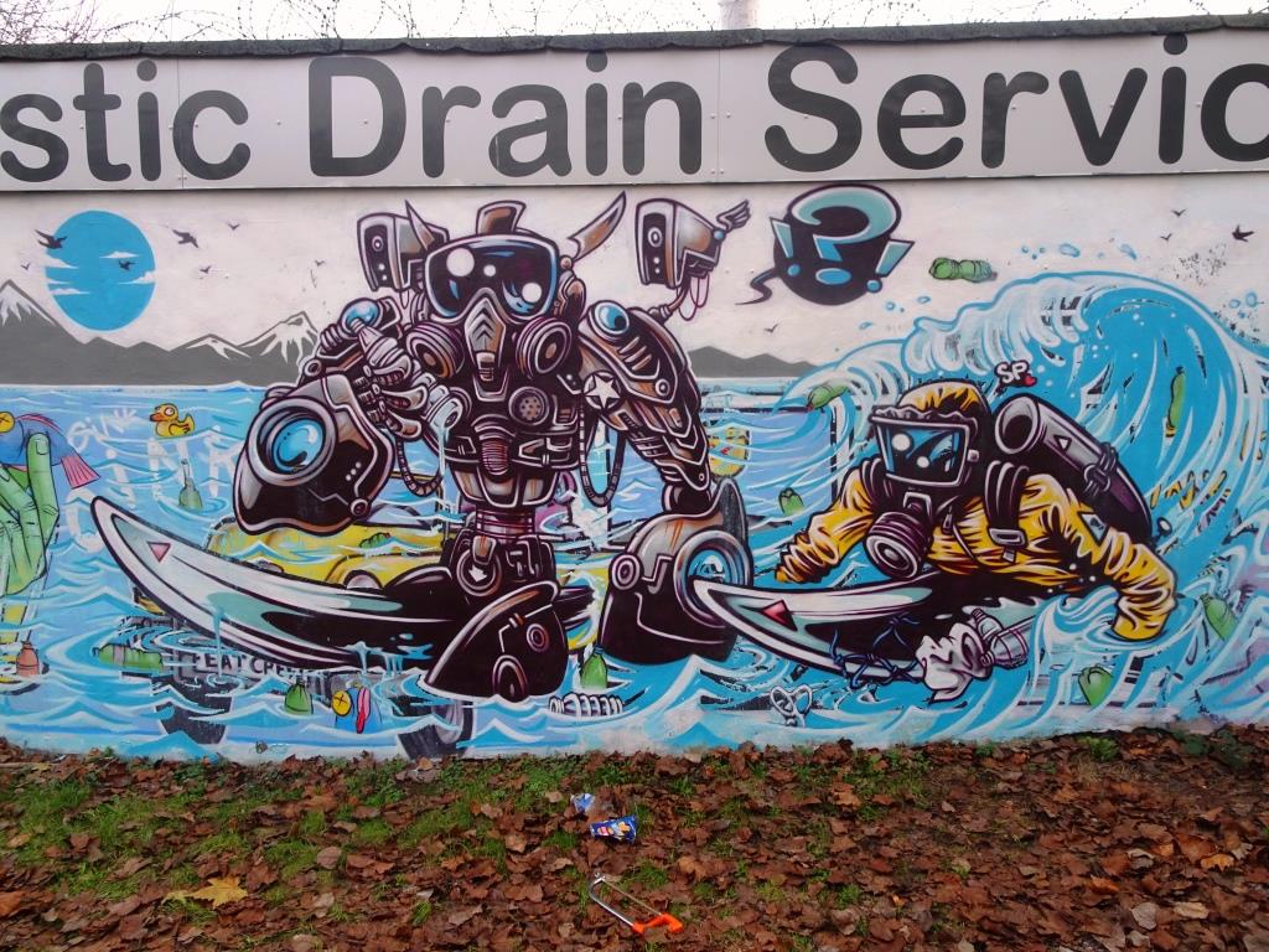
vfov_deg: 56.8
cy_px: 476
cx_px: 634
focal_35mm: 24
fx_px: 880
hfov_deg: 71.6
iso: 80
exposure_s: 1/60
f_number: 3.5
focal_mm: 4.1
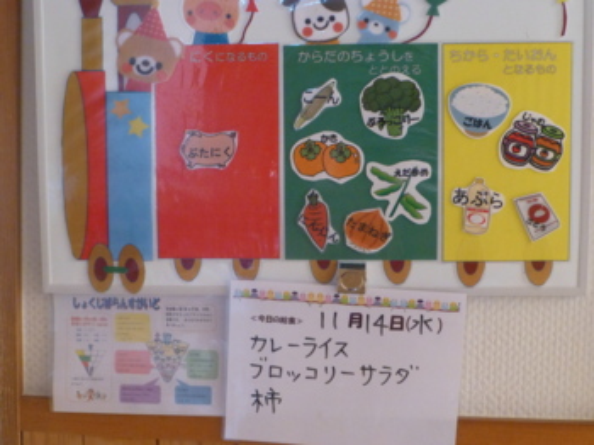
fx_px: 840
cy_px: 222
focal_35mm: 49
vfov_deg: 29.6
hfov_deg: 38.9
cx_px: 297
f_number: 4.2
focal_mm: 8.5
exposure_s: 1/15
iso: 800
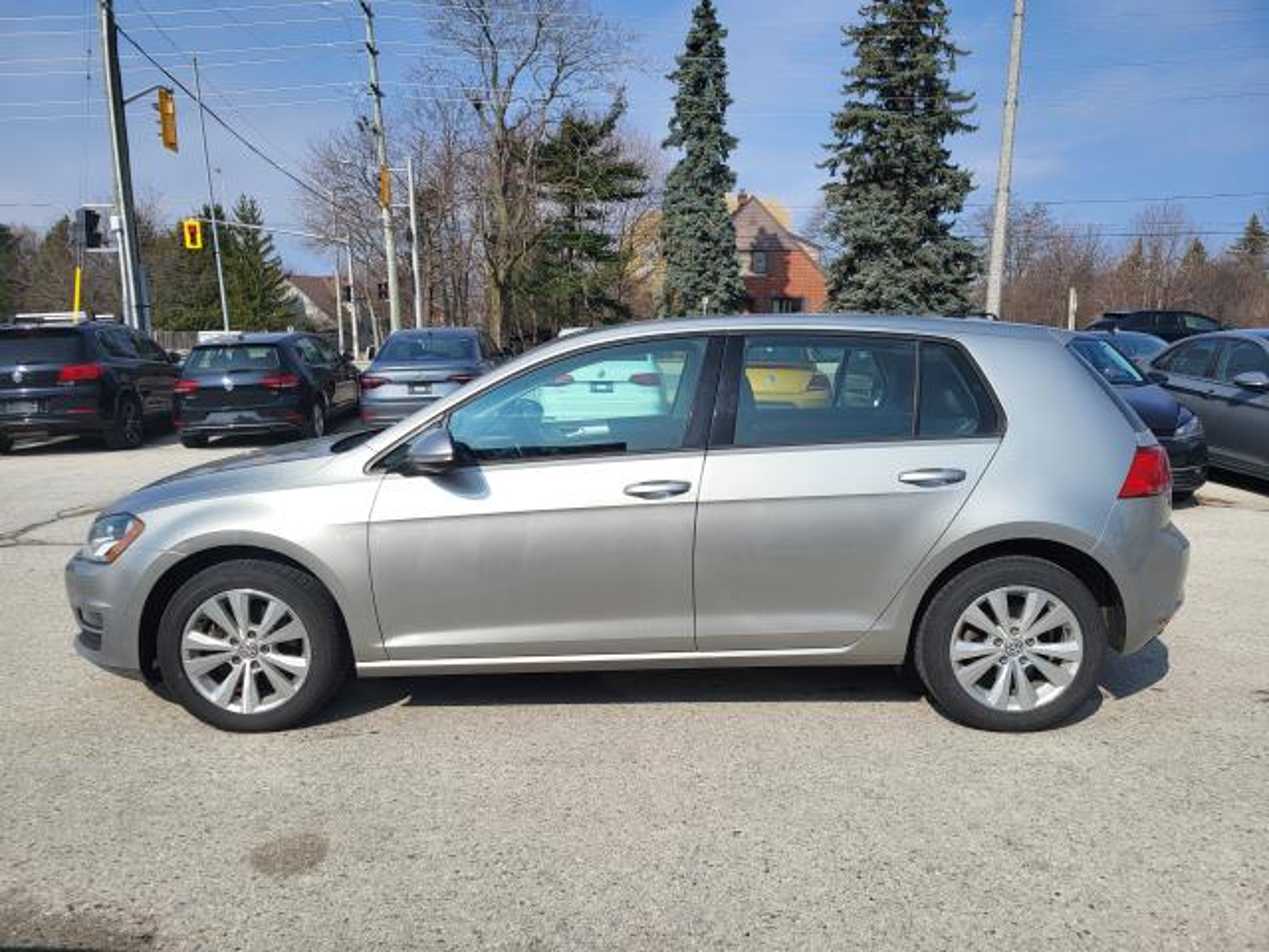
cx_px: 634
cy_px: 476
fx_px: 953
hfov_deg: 67.3
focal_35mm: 26
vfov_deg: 53.1
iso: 40
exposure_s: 1/3531
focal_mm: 5.4
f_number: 1.8
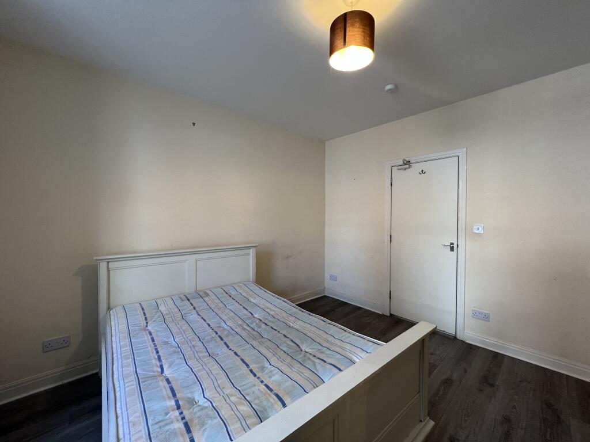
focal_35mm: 13
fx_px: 222
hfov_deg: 106.2
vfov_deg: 89.9
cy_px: 221
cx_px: 295
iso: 100
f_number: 1.8
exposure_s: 1/100
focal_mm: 1.57
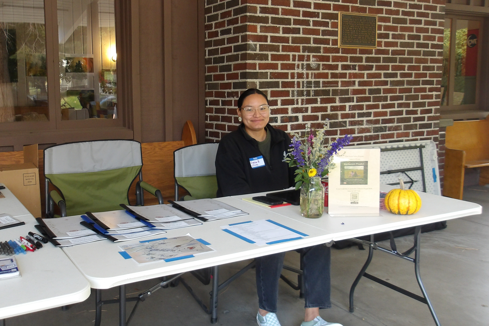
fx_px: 475
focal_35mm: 35
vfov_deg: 37.8
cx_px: 202
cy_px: 151
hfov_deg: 54.1
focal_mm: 4.9
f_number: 3
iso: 223
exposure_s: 1/60
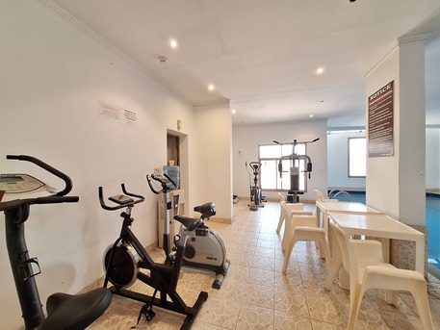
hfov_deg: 106.2
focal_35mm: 13
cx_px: 220
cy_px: 165
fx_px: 165
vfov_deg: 89.9
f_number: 2.2
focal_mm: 1.74
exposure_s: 1/33
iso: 160
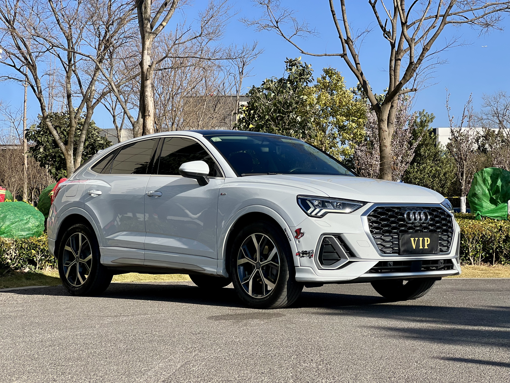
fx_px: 1134
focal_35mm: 77
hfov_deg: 25.3
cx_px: 255
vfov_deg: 19.1
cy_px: 192
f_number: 2.8
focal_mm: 9
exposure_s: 1/612
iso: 32
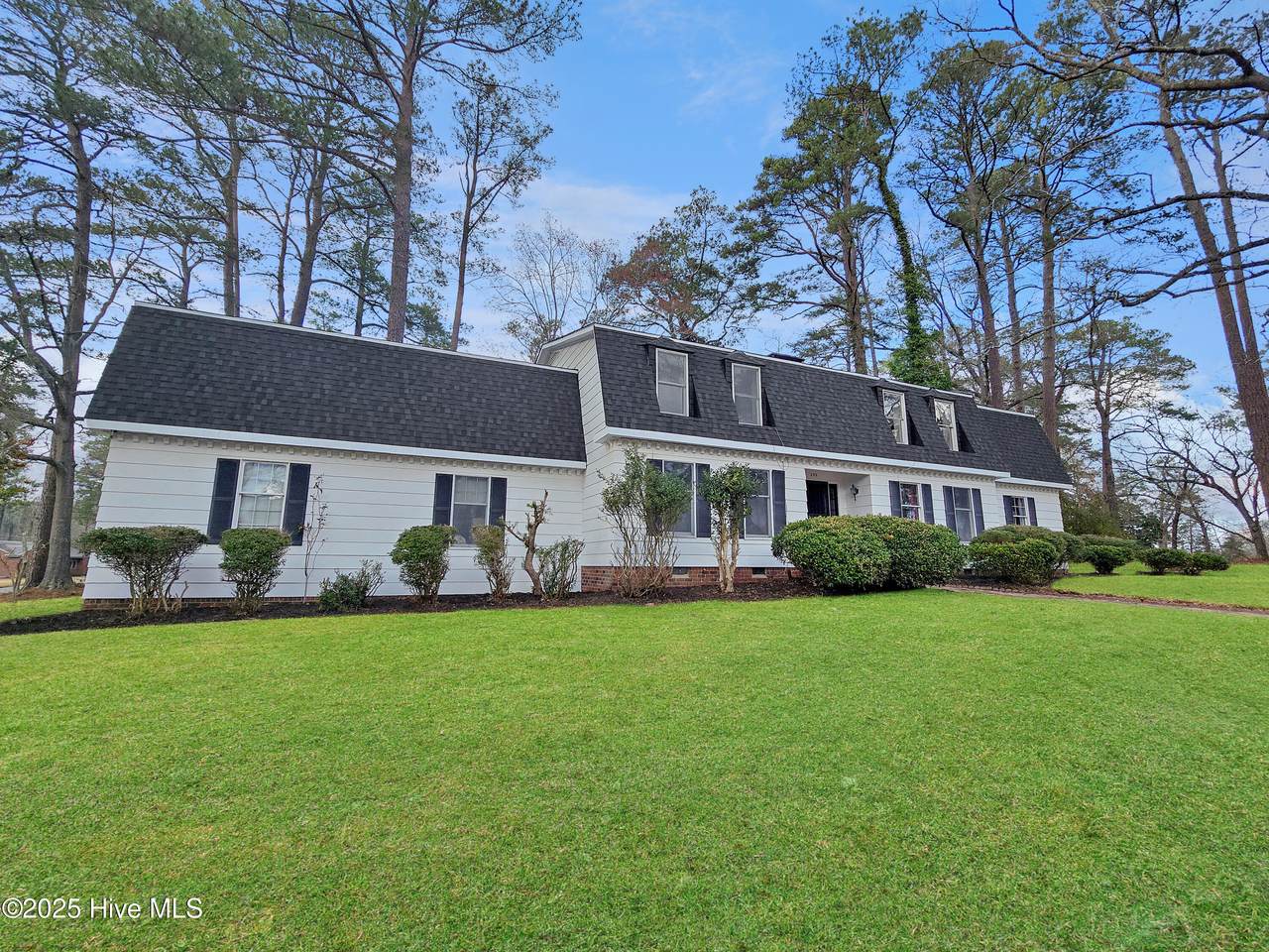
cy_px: 476
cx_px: 634
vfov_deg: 89.9
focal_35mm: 13
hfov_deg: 106.2
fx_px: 477
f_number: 2.2
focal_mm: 2.2
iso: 50
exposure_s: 1/748
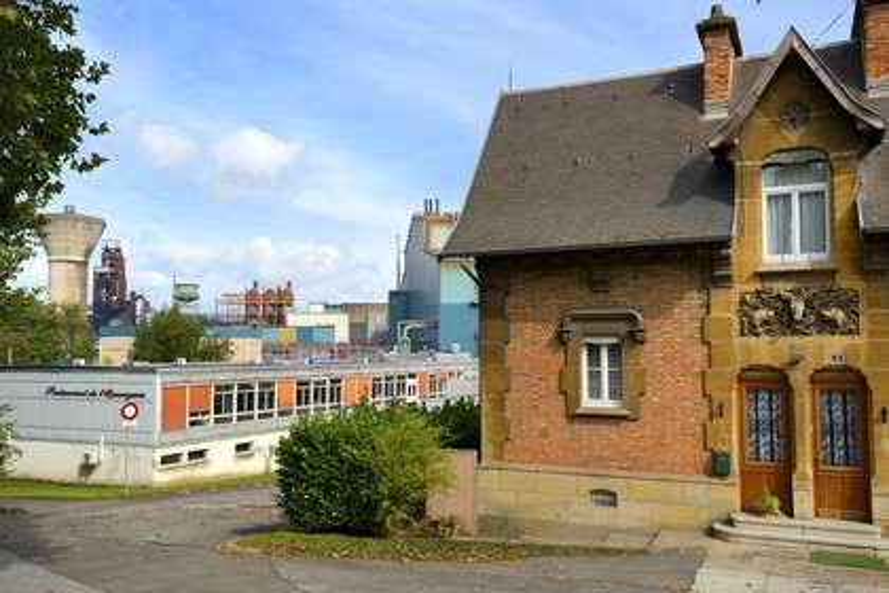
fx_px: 765
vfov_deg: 42.3
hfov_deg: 60.3
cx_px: 444
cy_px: 296
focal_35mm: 31
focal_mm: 31
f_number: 10
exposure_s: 1/160
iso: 100
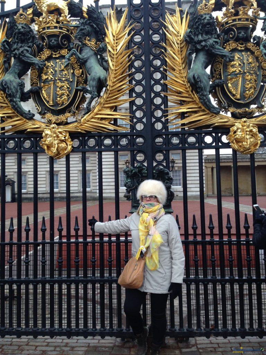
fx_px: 338
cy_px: 178
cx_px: 133
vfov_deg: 55.4
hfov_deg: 42.9
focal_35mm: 33
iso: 80
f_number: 2.4
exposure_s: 1/120
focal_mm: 4.12
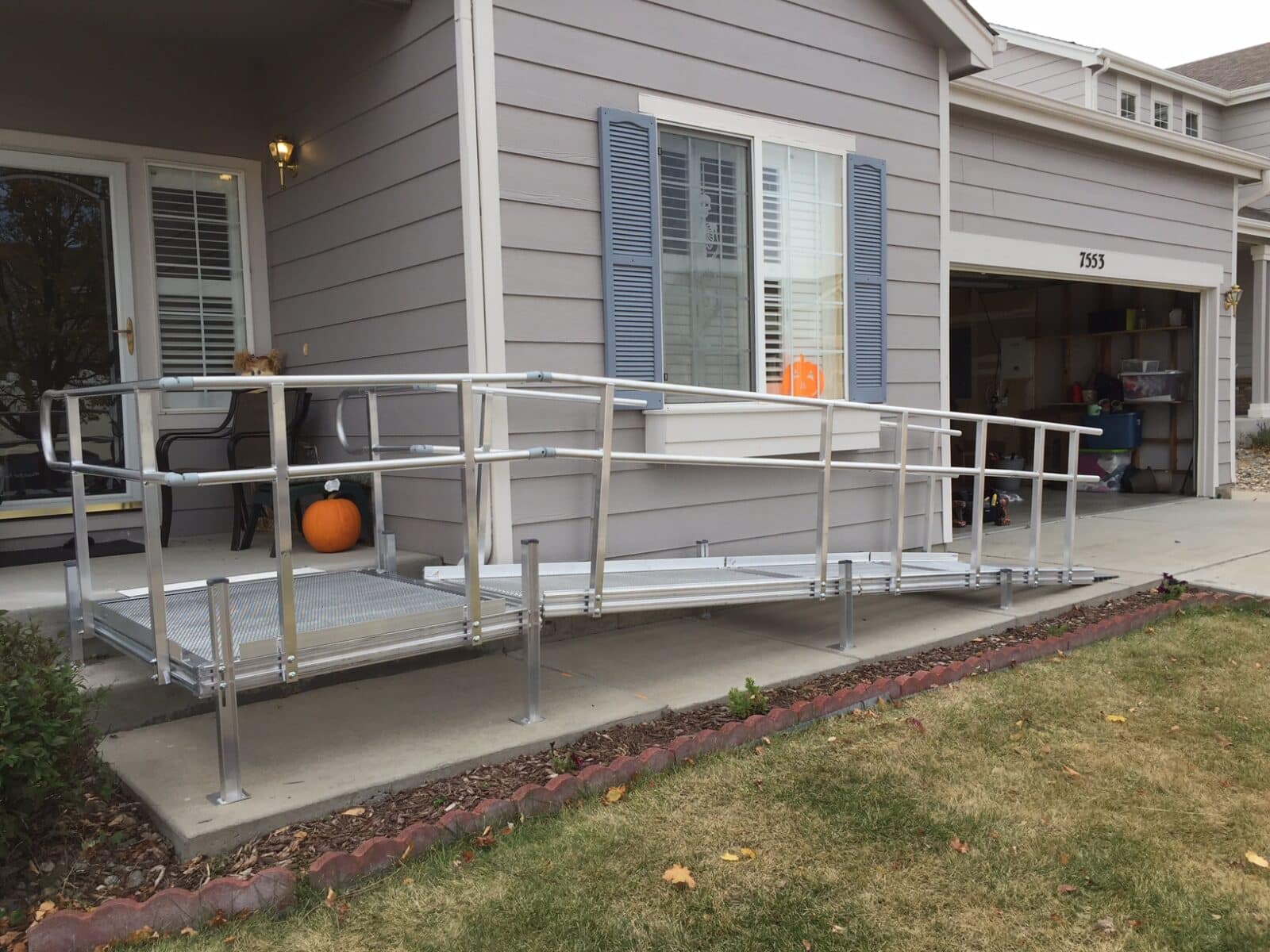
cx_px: 635
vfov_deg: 48.2
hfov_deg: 61.7
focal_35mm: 29
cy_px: 476
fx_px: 1064
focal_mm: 4.15
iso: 32
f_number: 2.2
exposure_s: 1/824
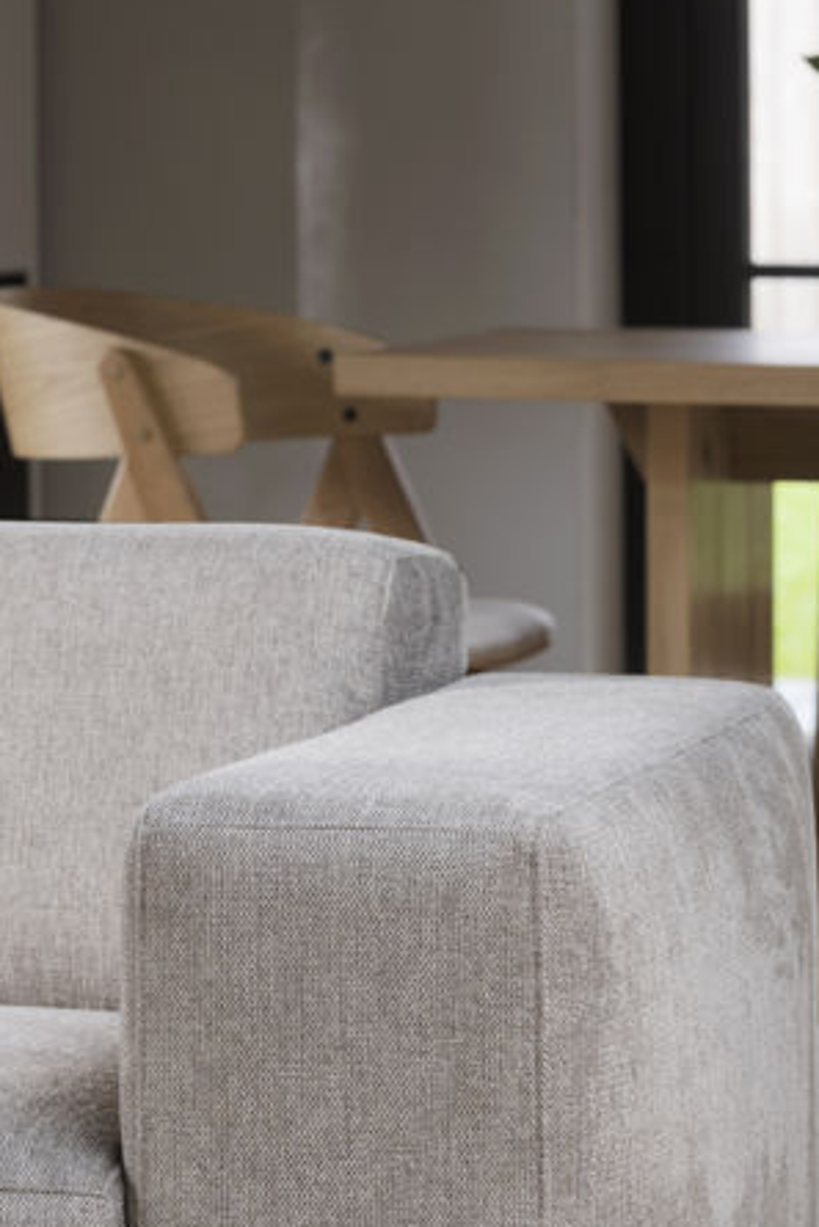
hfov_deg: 7.5
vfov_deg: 11.2
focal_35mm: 183
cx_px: 34
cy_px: 822
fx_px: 6240
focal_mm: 85
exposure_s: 1/2
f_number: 7.1
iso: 125
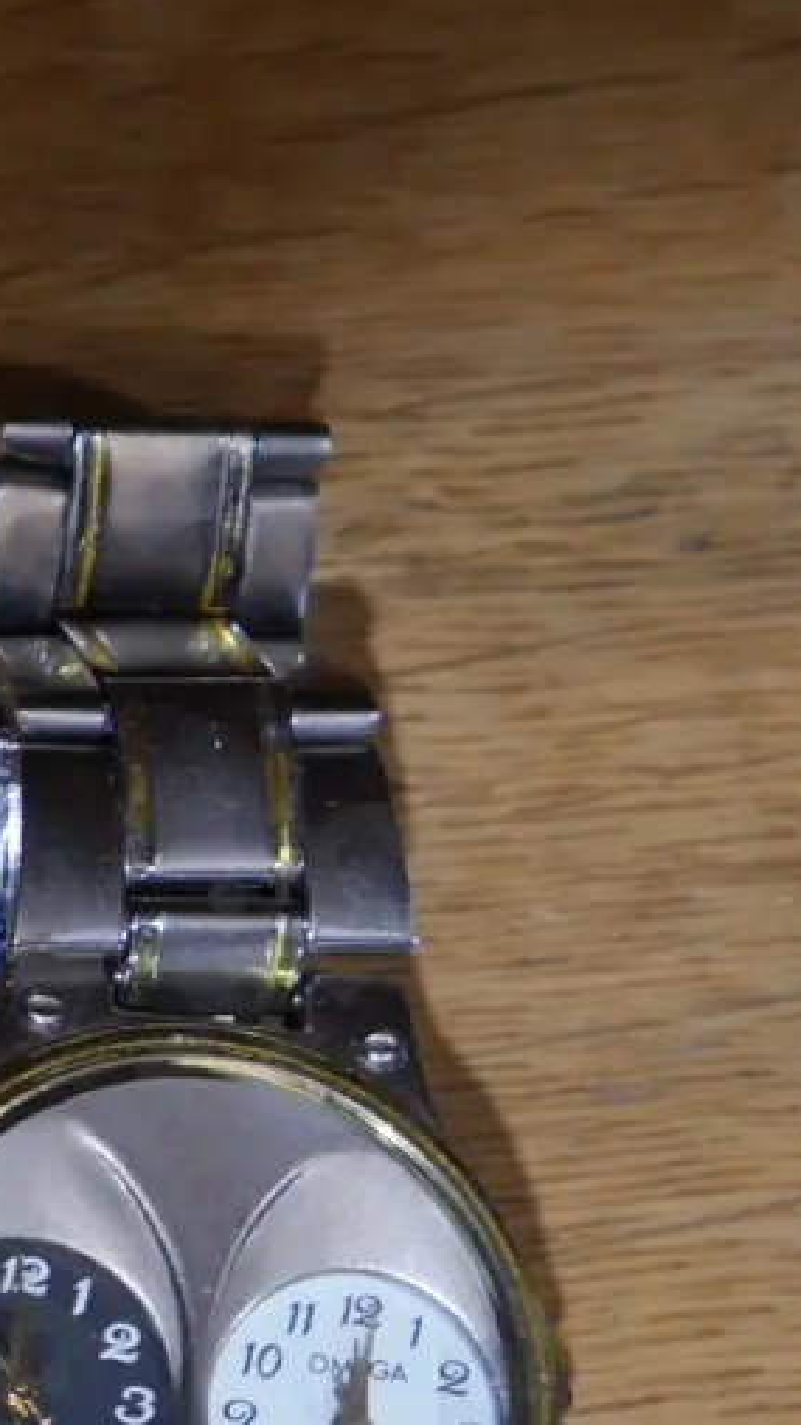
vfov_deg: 11.6
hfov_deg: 6.5
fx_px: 6989
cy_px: 1203
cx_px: 118
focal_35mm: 185
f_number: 5.6
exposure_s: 1/100
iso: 1250
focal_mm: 42
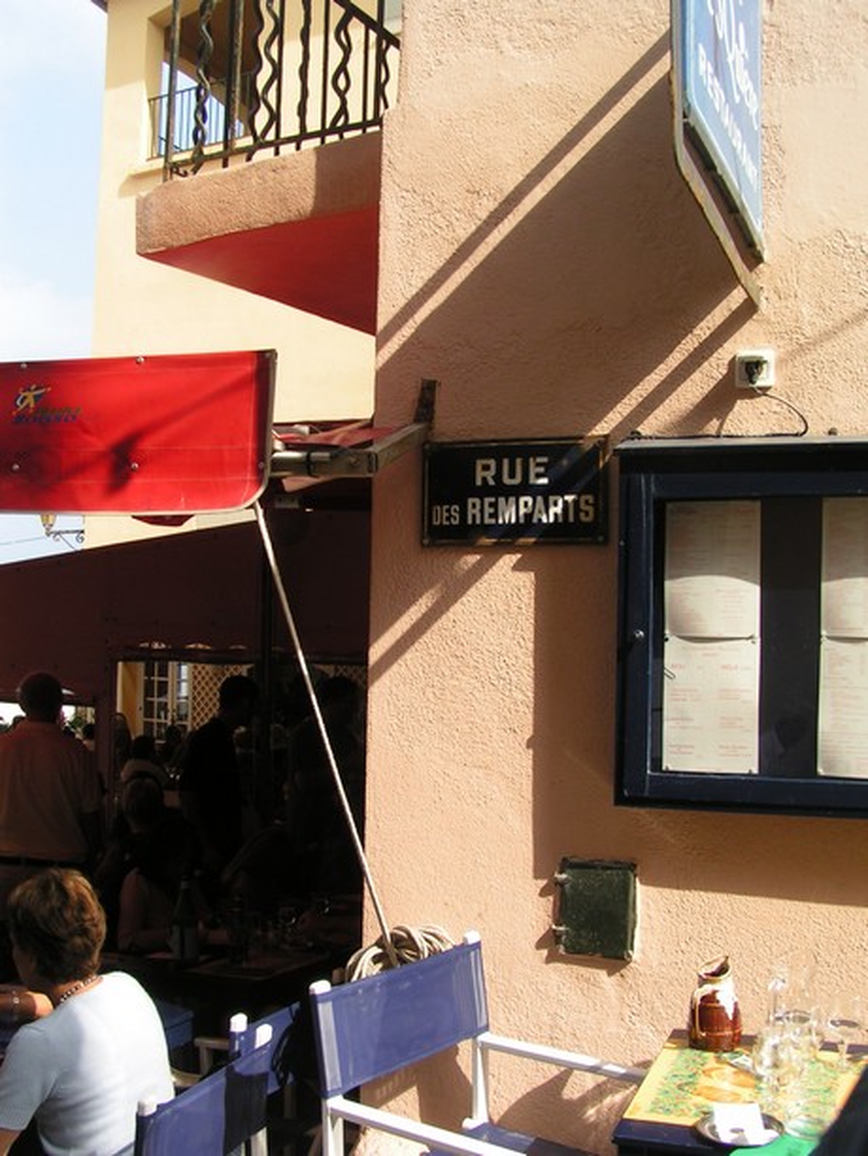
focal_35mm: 38
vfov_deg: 49.0
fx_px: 1270
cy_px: 578
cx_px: 434
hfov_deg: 37.7
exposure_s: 1/160
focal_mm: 5.8
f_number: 5.6
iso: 50
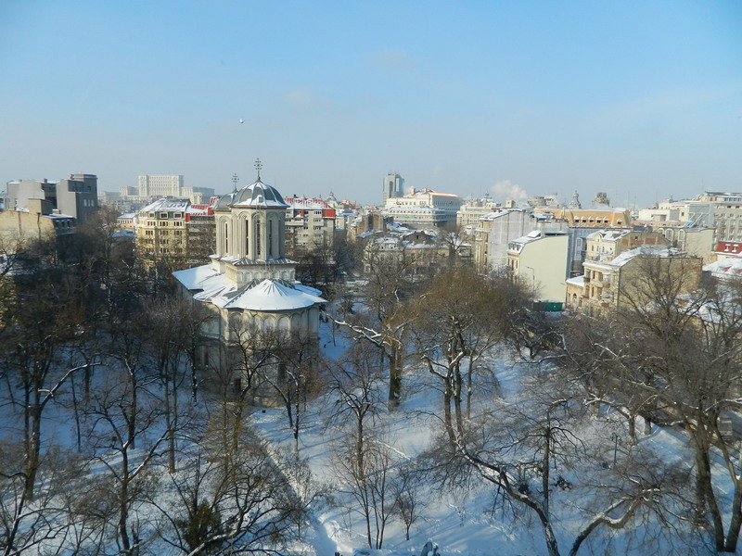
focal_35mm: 25
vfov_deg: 54.9
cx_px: 371
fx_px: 536
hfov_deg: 69.4
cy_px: 278
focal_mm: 4.5
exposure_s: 1/125
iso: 80
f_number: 8.7
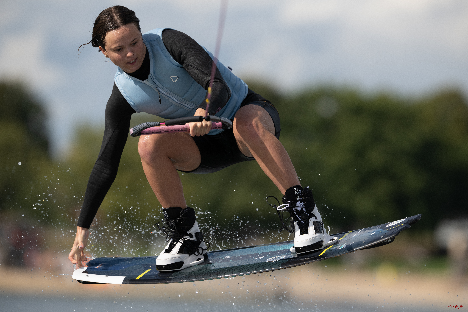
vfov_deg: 3.4
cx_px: 234
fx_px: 5200
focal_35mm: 400
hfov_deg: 5.2
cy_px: 156
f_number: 5
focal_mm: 400
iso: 320
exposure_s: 1/4000
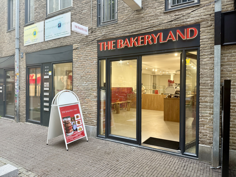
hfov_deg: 71.6
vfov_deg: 56.8
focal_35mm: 24
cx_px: 118
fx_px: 164
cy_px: 88
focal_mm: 6.76
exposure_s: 1/100
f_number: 1.78
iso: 160
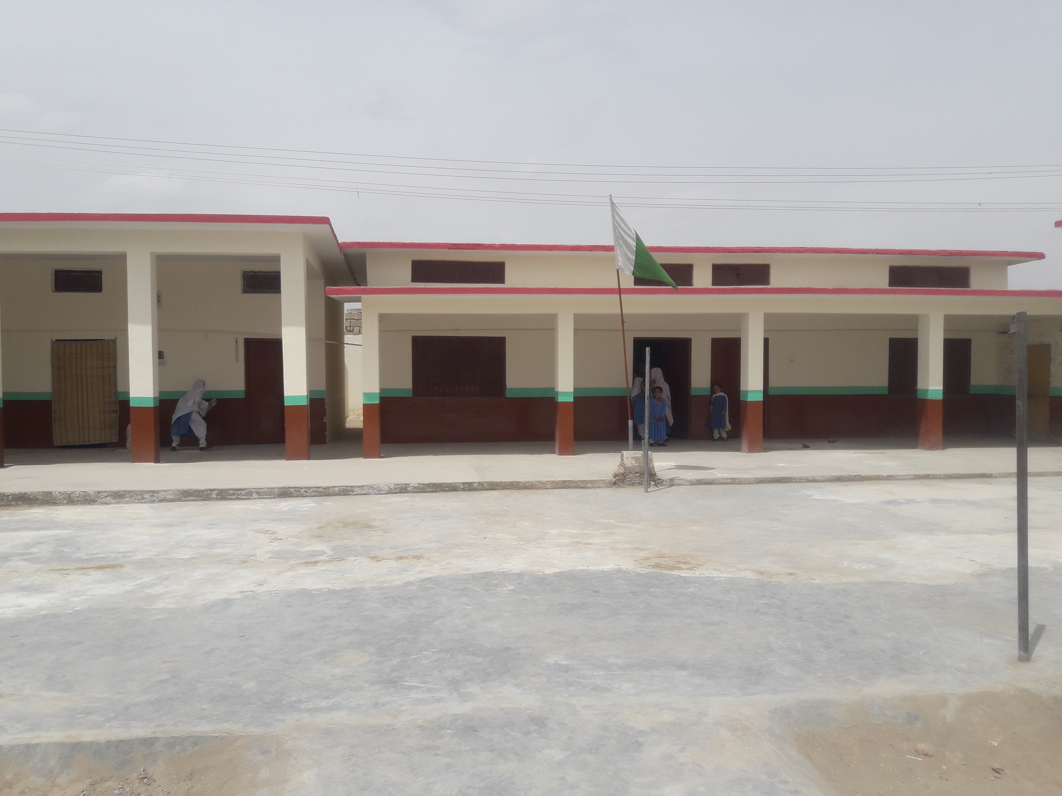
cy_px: 398
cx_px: 531
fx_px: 859
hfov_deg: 63.4
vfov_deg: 49.7
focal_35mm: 28
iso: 40
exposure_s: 1/3717
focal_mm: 3.7
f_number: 1.9
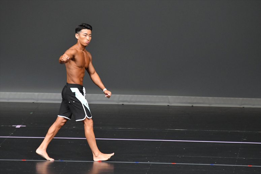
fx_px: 2500
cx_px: 130
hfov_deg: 6.0
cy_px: 87
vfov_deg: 4.0
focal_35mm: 345
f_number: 5.6
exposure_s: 1/400
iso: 4000
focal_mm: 230
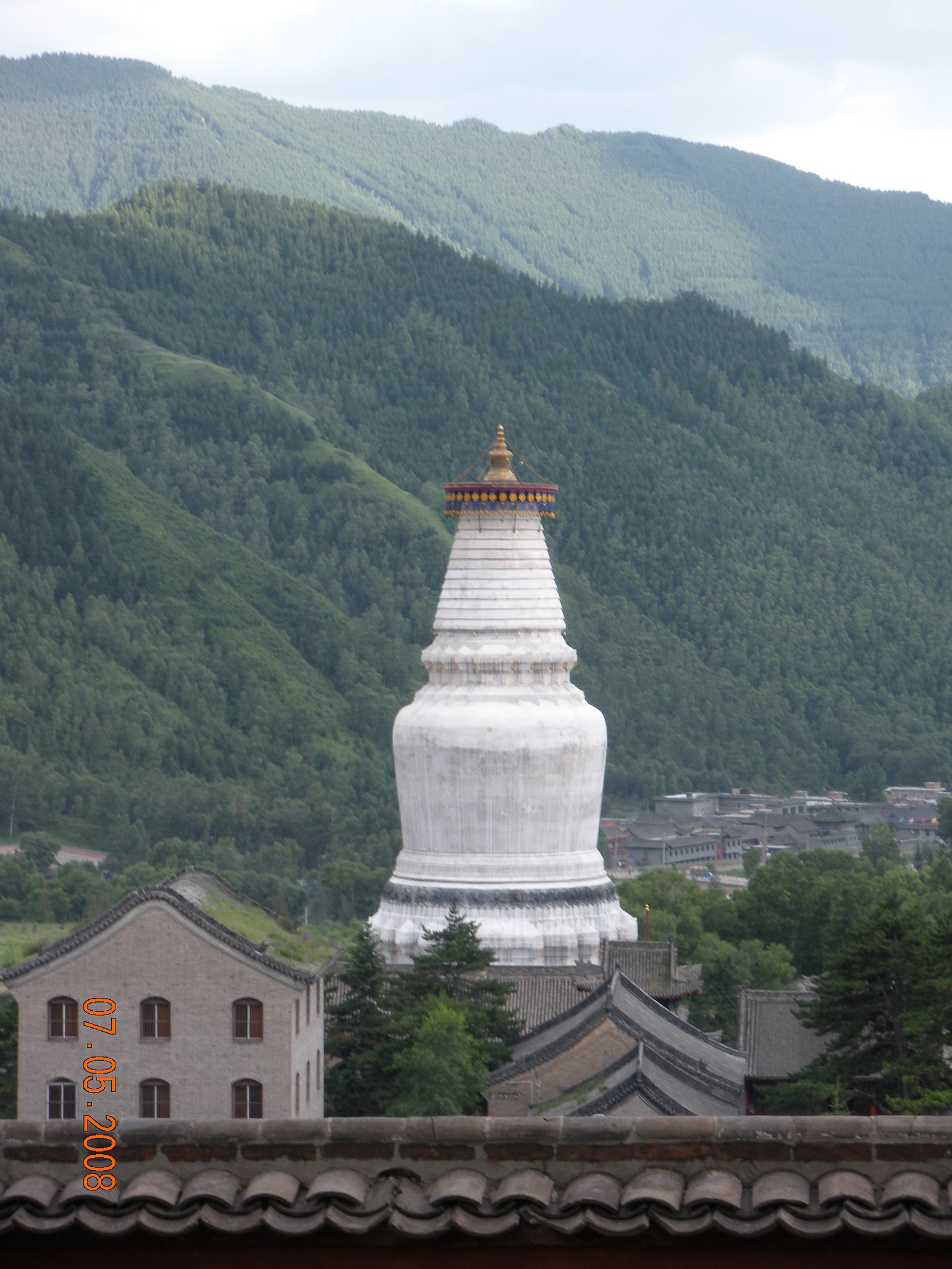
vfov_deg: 19.6
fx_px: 3667
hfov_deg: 14.8
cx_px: 476
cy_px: 634
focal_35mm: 100
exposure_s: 1/83
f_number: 5
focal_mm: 17.4
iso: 64
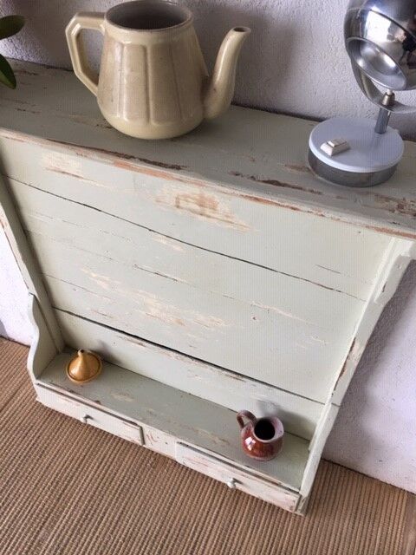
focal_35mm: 29
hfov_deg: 48.2
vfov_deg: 61.7
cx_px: 208
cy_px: 278
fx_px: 465
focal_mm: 4.15
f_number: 2.2
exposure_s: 1/100
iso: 50
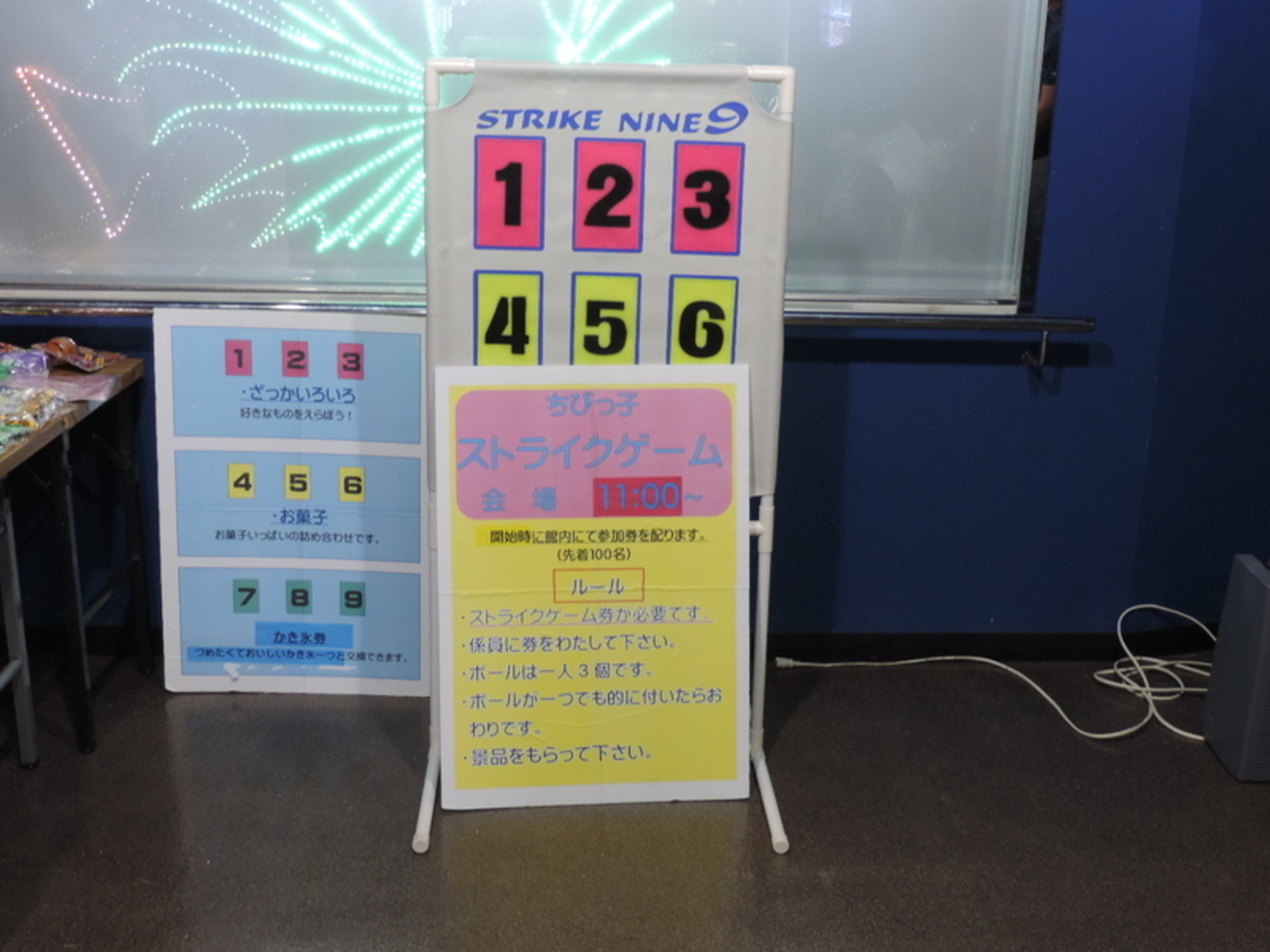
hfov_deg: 43.9
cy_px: 476
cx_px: 635
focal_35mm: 43
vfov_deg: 33.6
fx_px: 1578
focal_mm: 7.6
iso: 560
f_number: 3.4
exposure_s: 1/13
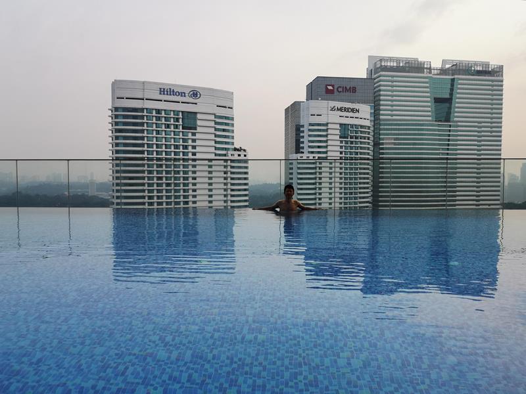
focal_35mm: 27
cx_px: 263
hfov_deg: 65.3
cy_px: 197
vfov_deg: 51.4
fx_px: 410
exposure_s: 1/556
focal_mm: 3.95
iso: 50
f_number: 1.8
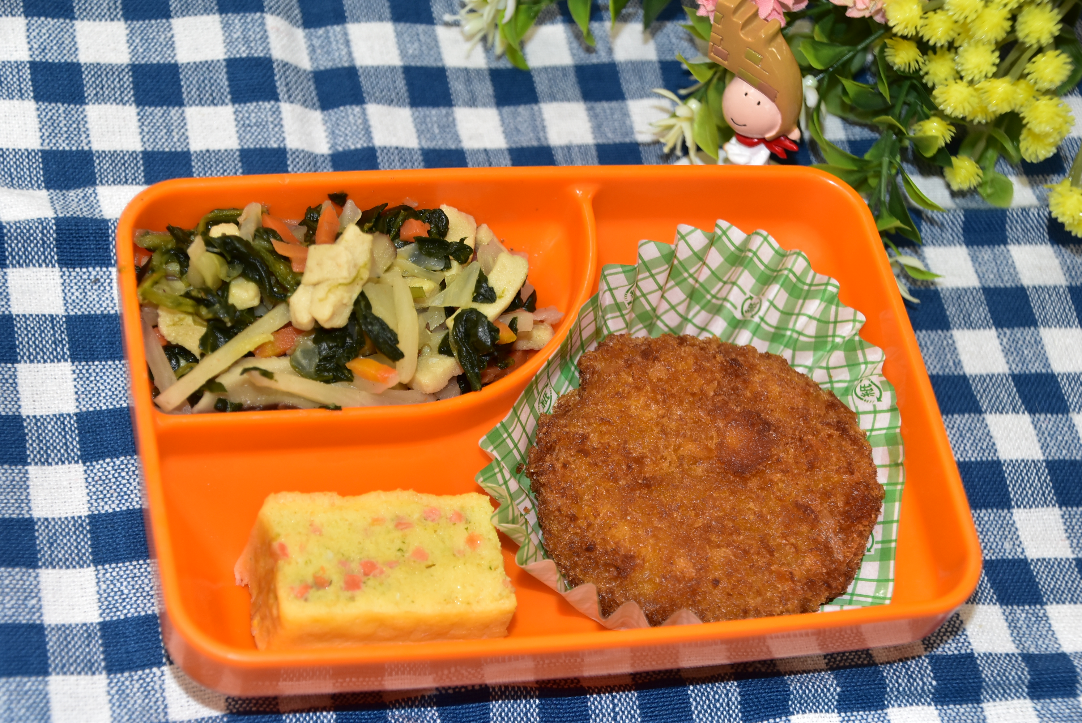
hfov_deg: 22.6
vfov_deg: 15.2
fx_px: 2707
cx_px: 541
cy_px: 362
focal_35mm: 90
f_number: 5.3
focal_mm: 60
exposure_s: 1/60
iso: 400
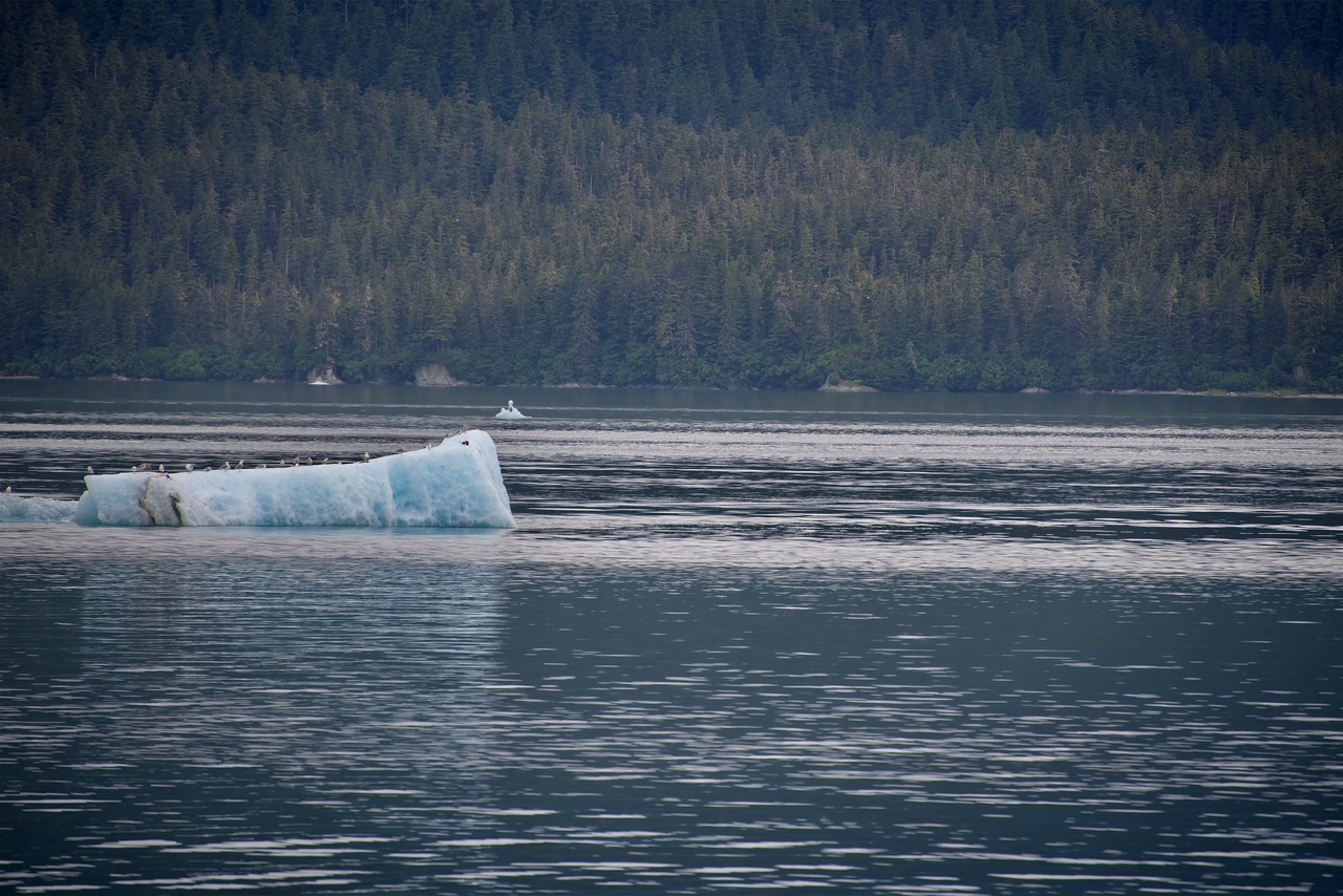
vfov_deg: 4.6
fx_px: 11193
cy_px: 448
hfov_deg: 6.9
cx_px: 672
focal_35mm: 300
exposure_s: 1/640
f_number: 5.6
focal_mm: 300
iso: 200
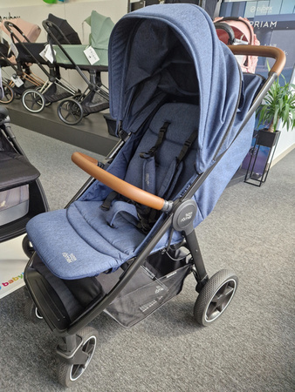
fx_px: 261
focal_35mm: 23
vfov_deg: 73.9
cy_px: 196
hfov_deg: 58.9
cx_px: 148
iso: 200
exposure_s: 1/180
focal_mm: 5.4
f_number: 1.8
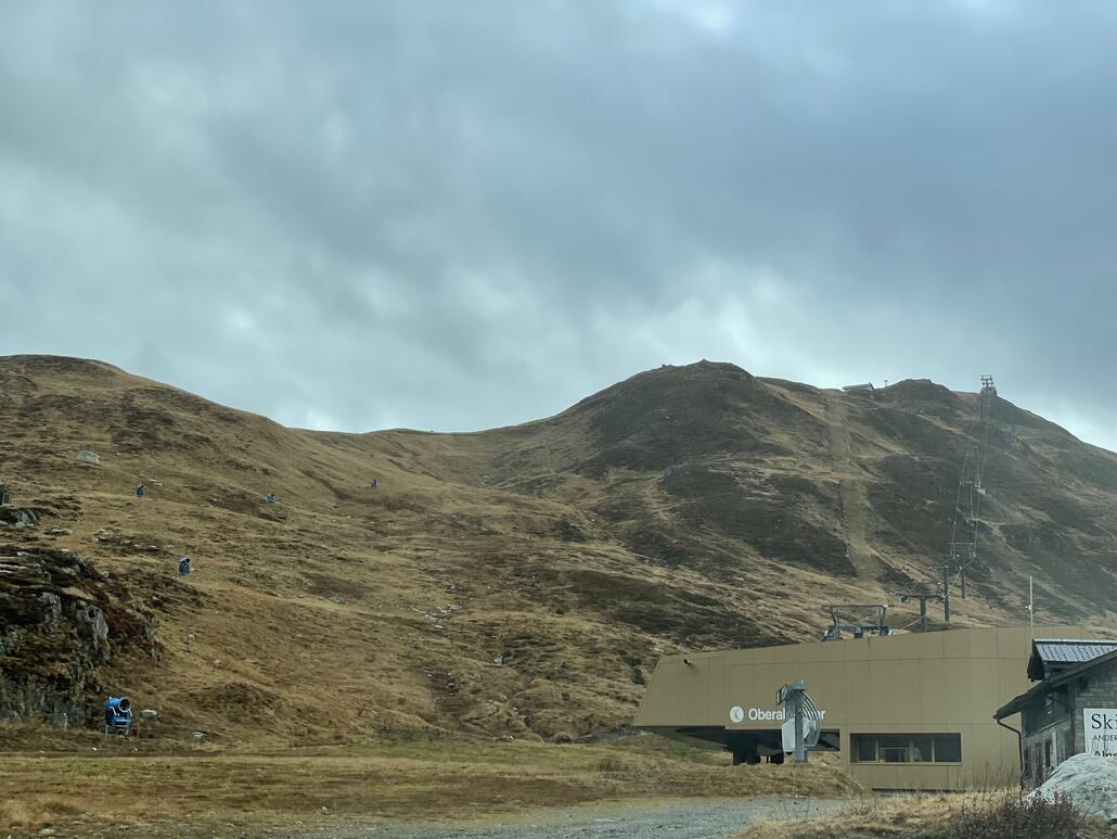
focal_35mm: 52
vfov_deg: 28.0
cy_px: 420
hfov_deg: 36.8
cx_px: 558
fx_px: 1678
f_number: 2
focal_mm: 6
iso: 25
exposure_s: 1/872
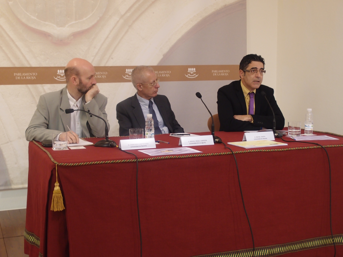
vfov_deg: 29.1
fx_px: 495
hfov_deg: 38.2
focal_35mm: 50
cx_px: 172
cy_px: 128
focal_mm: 10.83
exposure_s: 1/40
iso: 200
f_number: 2.1
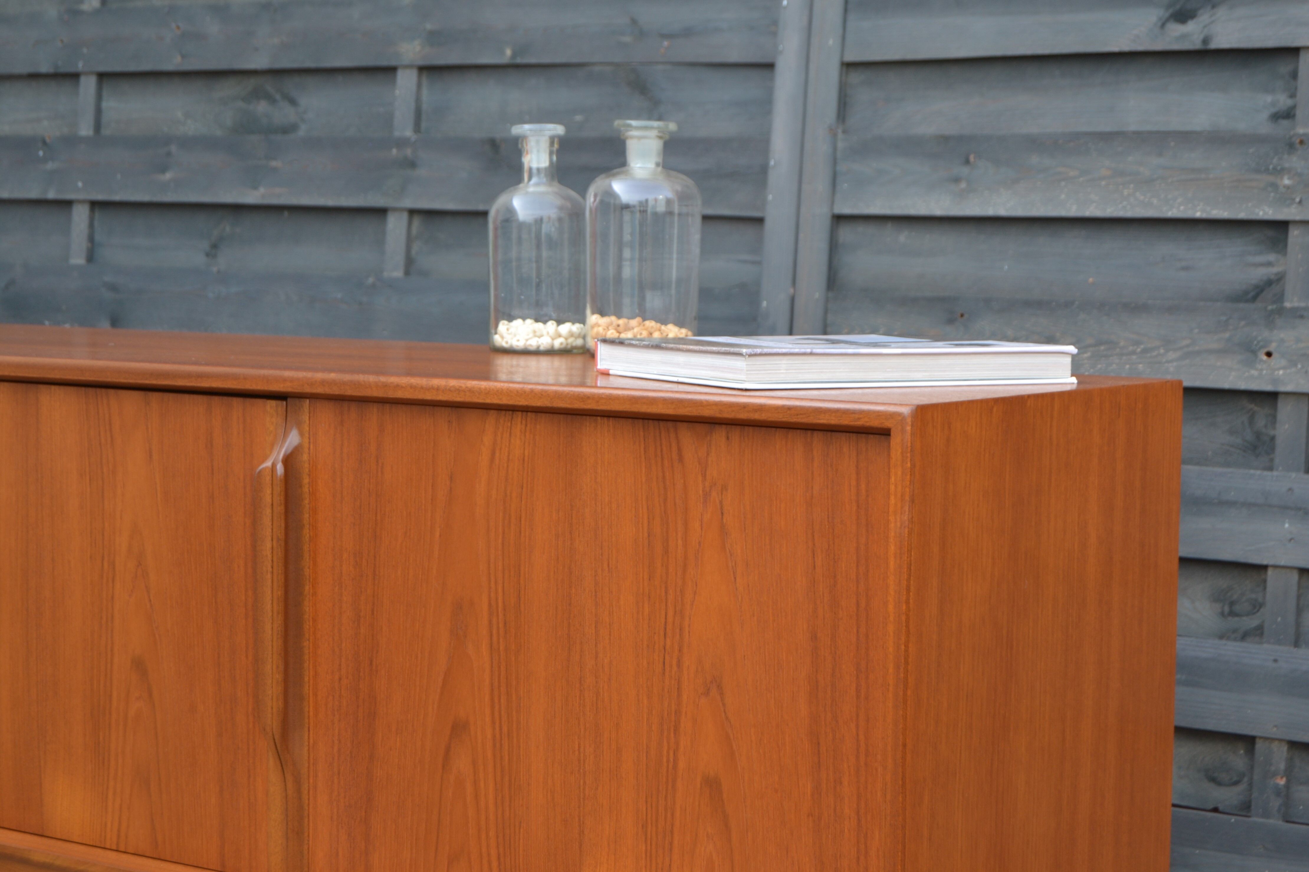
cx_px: 654
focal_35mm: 69
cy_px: 436
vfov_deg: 19.7
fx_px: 2509
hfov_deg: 29.2
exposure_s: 1/125
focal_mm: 46
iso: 160
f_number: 5.3
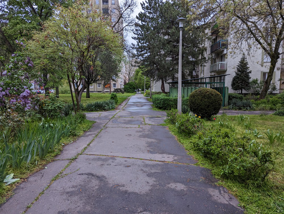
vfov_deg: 56.9
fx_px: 197
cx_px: 142
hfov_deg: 71.5
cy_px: 107
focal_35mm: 24
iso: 224
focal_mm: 6.81
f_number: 1.85
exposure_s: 1/39.9
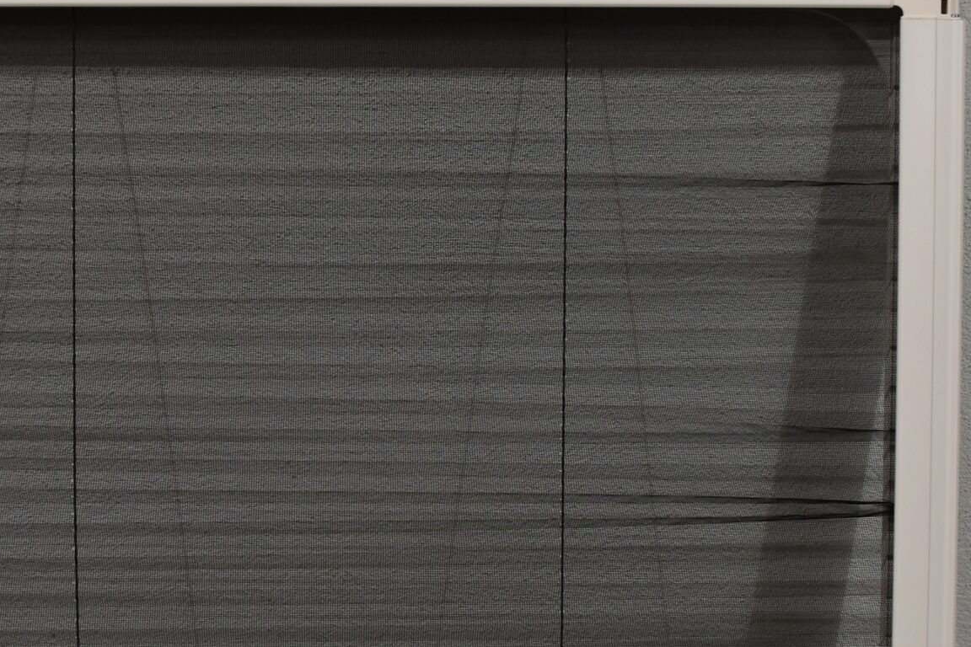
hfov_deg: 25.3
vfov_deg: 17.1
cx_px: 337
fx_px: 2158
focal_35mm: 80
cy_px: 352
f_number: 5.6
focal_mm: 24
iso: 320
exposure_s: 1/125
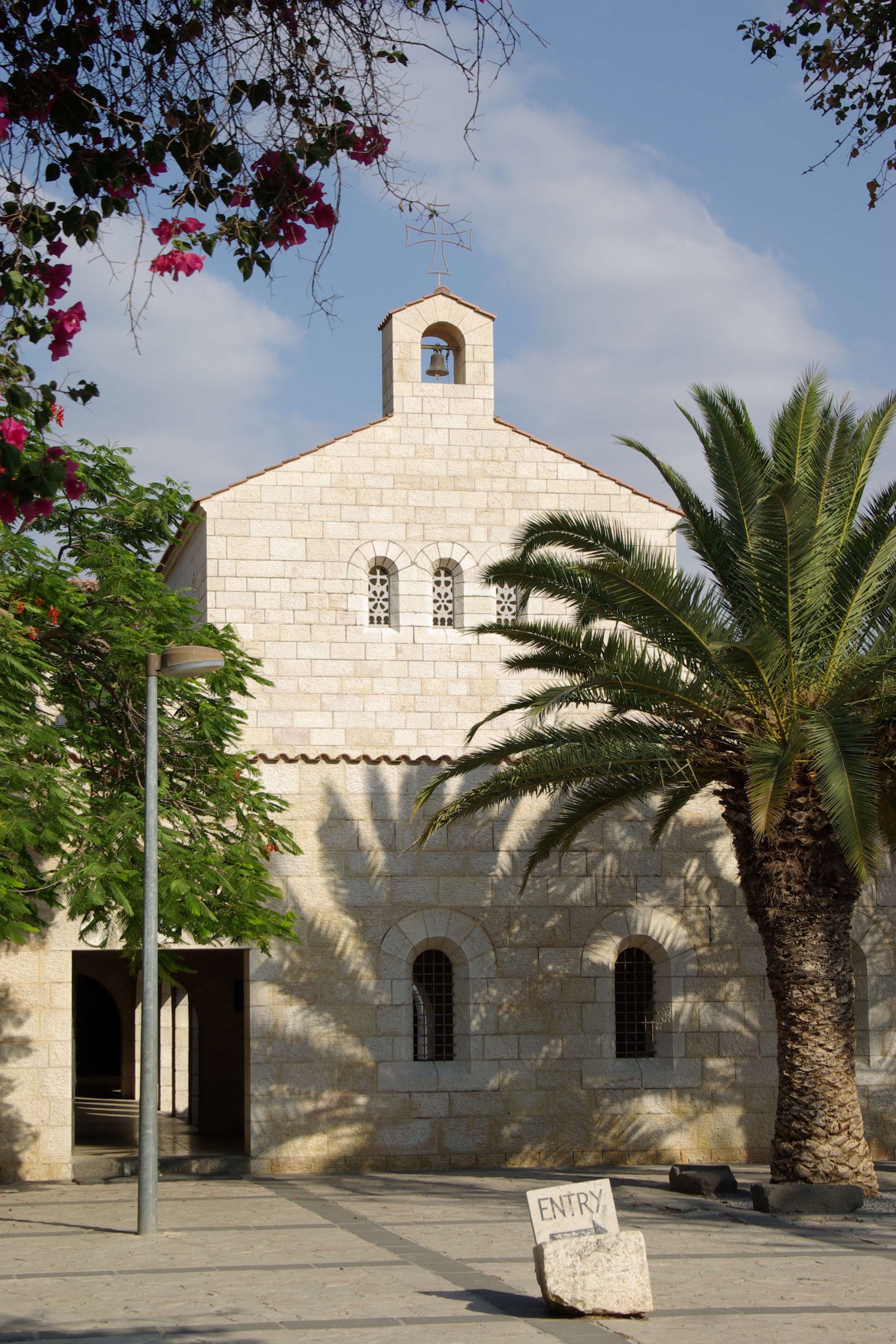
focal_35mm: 68
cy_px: 672
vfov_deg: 29.9
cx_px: 448
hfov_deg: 20.2
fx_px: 2519
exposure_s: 1/125
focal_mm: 45
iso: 100
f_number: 13
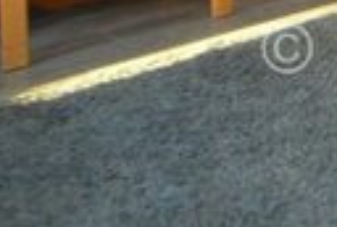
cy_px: -272
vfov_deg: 13.5
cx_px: 742
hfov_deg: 16.2
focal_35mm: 82
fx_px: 769
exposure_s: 1/60
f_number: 4
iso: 560
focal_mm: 10
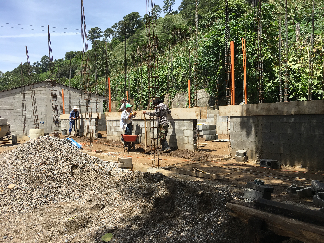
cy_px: 122
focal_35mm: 29
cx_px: 162
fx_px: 271
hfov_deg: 61.7
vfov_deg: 48.2
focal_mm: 4.15
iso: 25
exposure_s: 1/1068
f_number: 2.2
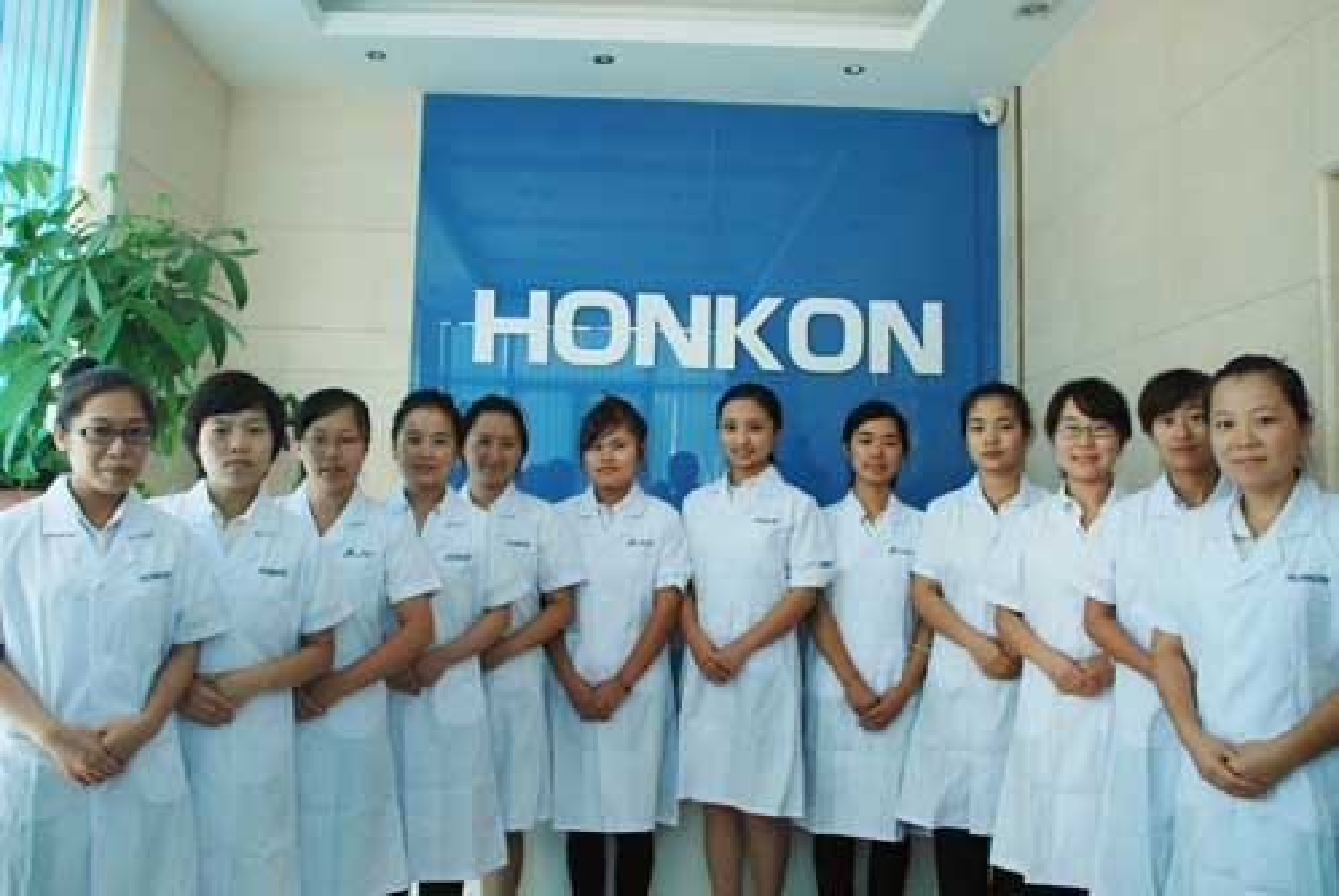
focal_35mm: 30
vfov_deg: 43.7
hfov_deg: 61.9
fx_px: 1117
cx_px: 670
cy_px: 448
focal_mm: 20
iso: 400
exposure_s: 1/100
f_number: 3.8
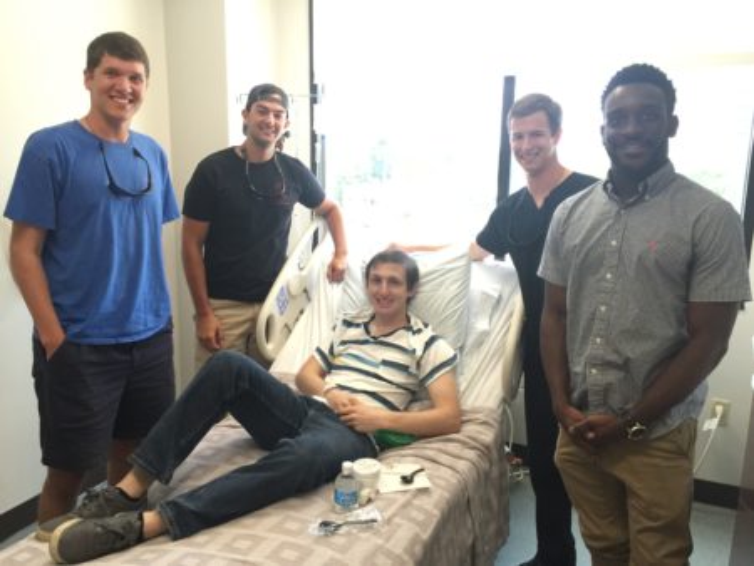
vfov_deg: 48.3
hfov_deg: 61.6
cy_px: 283
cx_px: 377
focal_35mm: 29
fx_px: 632
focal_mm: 4.15
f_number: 2.2
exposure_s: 1/15
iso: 125
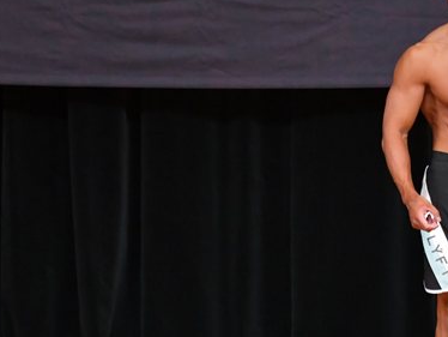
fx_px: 8120
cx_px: 398
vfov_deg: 2.4
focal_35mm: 627
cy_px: 198
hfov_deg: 3.2
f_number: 5.6
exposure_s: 1/400
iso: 5000
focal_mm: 210
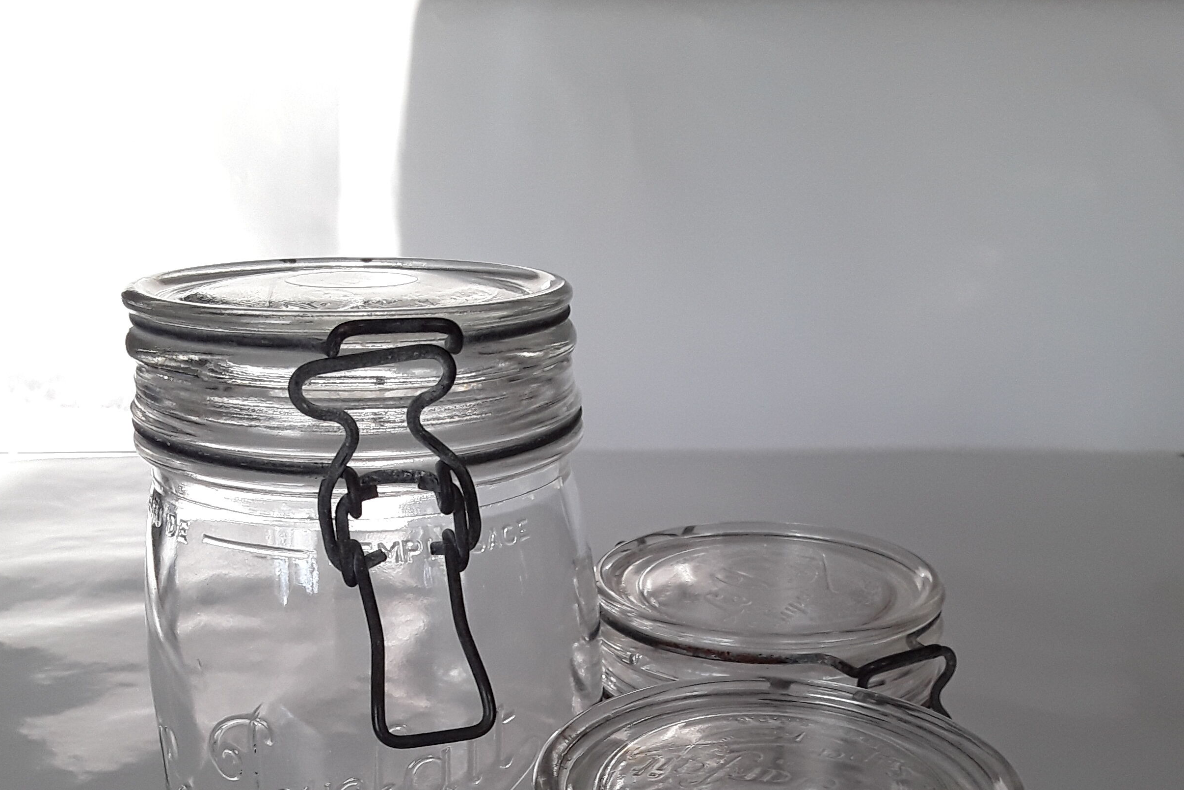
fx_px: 1250
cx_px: 587
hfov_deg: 50.7
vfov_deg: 32.3
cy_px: 785
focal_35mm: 38
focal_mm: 2.91
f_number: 1.9
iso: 40
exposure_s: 1/50
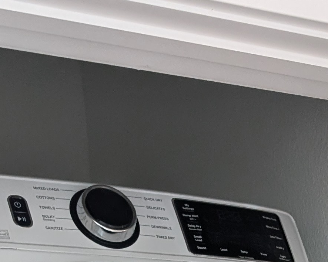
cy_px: 752
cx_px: 190
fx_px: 1049
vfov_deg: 10.6
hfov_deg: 17.8
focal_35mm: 108
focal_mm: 6.9
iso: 188
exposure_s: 1/40
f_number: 1.68
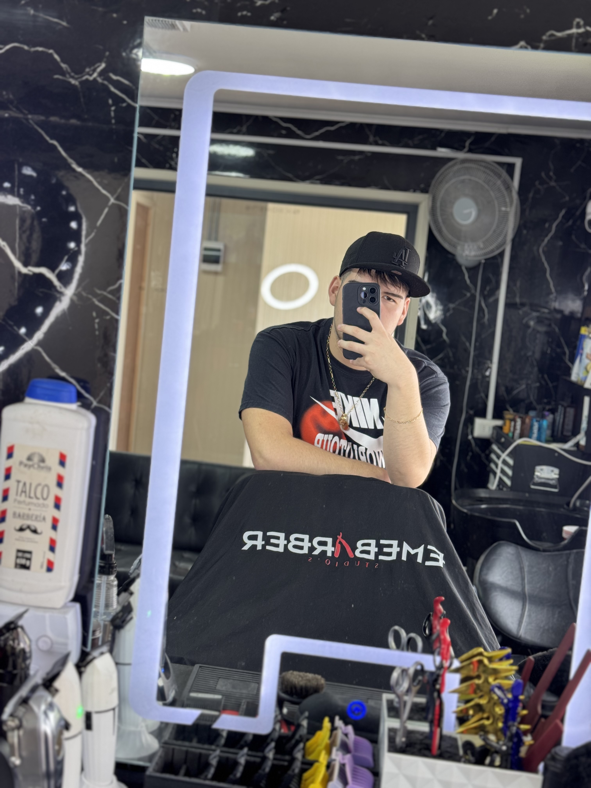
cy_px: 394
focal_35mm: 48
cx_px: 296
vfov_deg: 39.7
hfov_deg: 30.3
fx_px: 1093
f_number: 1.78
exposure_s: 1/50
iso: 64
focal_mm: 6.76
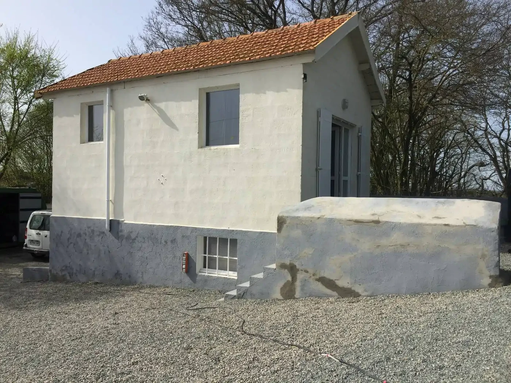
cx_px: 256
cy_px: 192
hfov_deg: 61.7
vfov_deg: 48.2
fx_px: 428
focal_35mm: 29
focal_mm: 4.15
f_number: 2.2
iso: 32
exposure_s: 1/2475
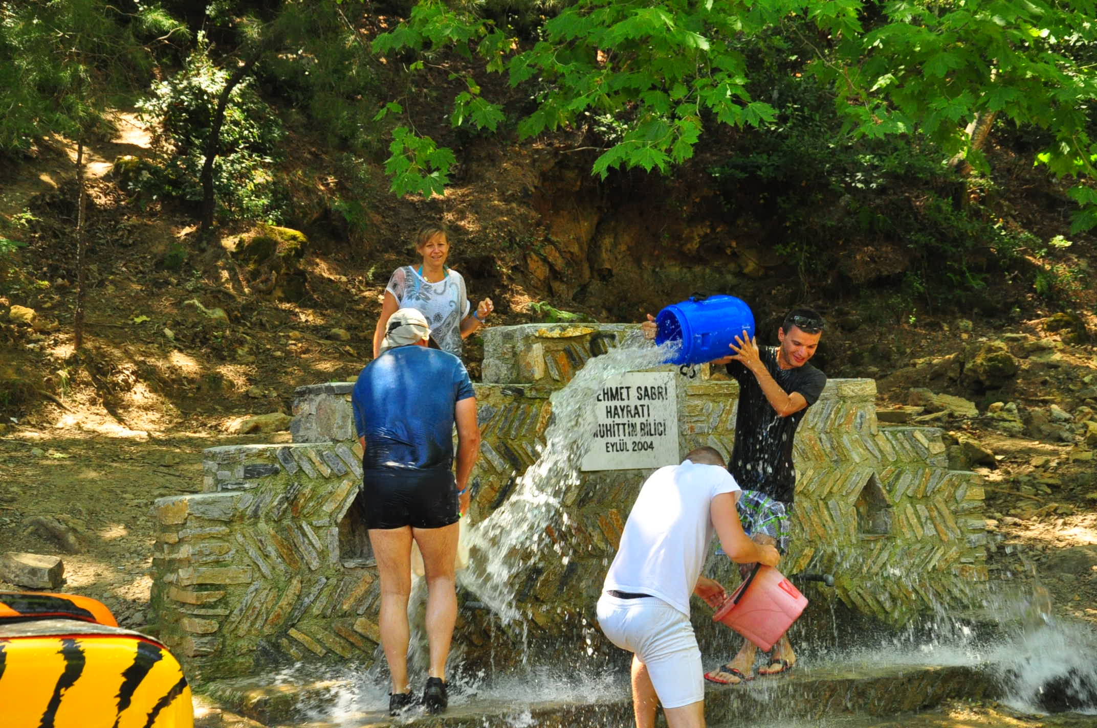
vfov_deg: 21.5
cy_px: 364
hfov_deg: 31.9
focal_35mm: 63
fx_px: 1917
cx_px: 548
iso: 1600
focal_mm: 42
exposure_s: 1/250
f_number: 8
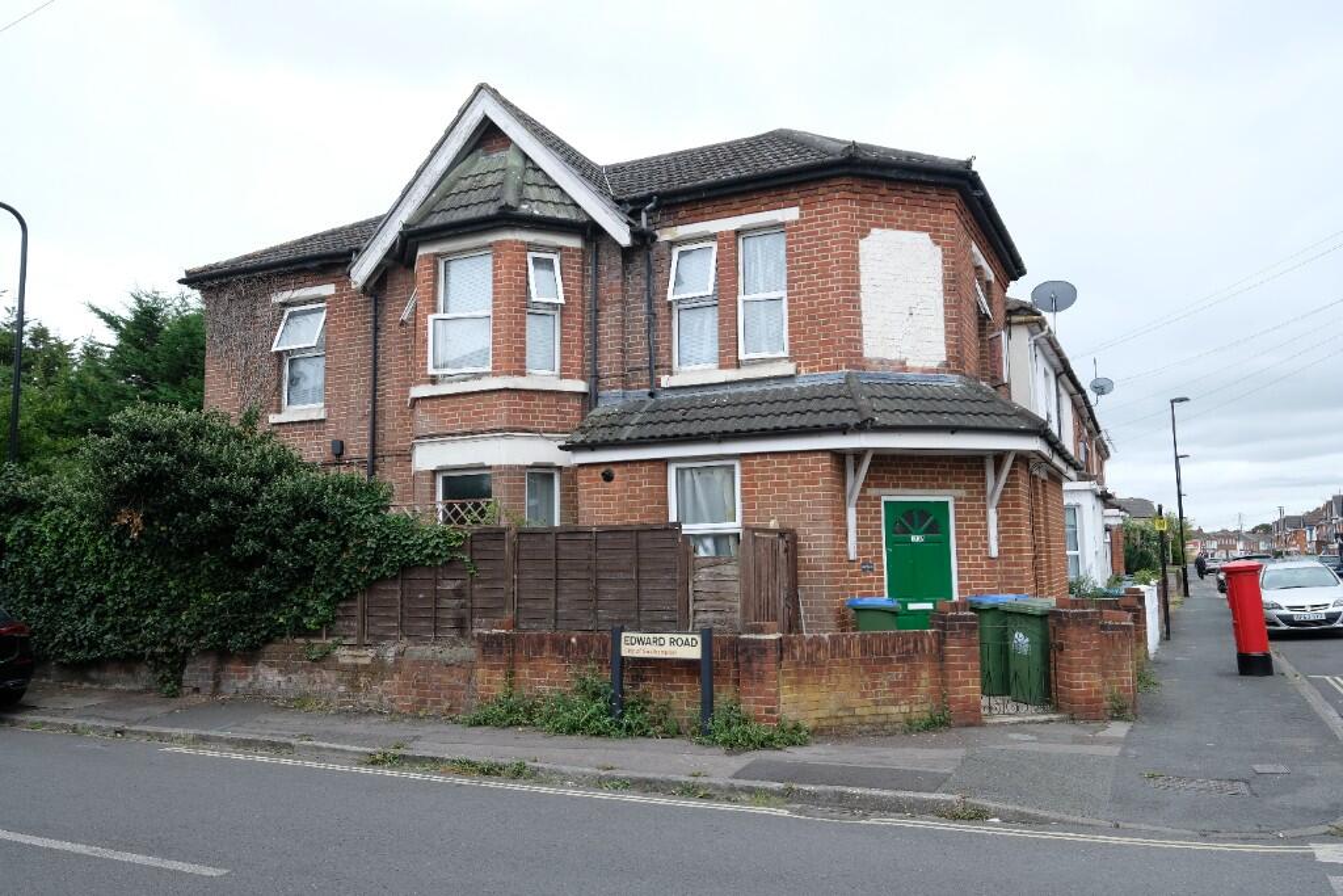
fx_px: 970
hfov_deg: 69.4
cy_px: 448
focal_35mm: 26
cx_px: 672
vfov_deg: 49.6
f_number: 5
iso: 200
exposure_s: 1/180
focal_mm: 17.4
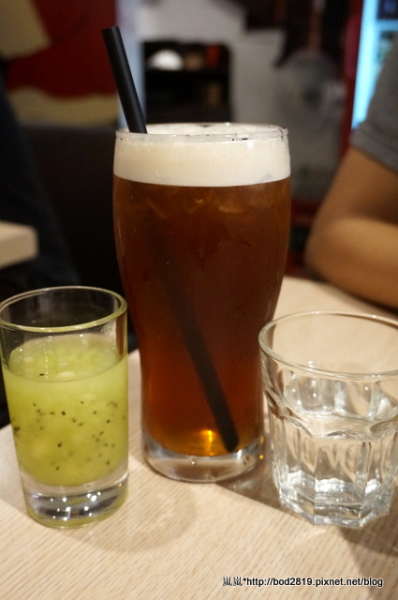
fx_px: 599
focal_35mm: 36
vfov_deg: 53.2
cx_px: 199
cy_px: 300
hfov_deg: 36.8
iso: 3200
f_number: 4.5
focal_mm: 24
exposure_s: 1/60
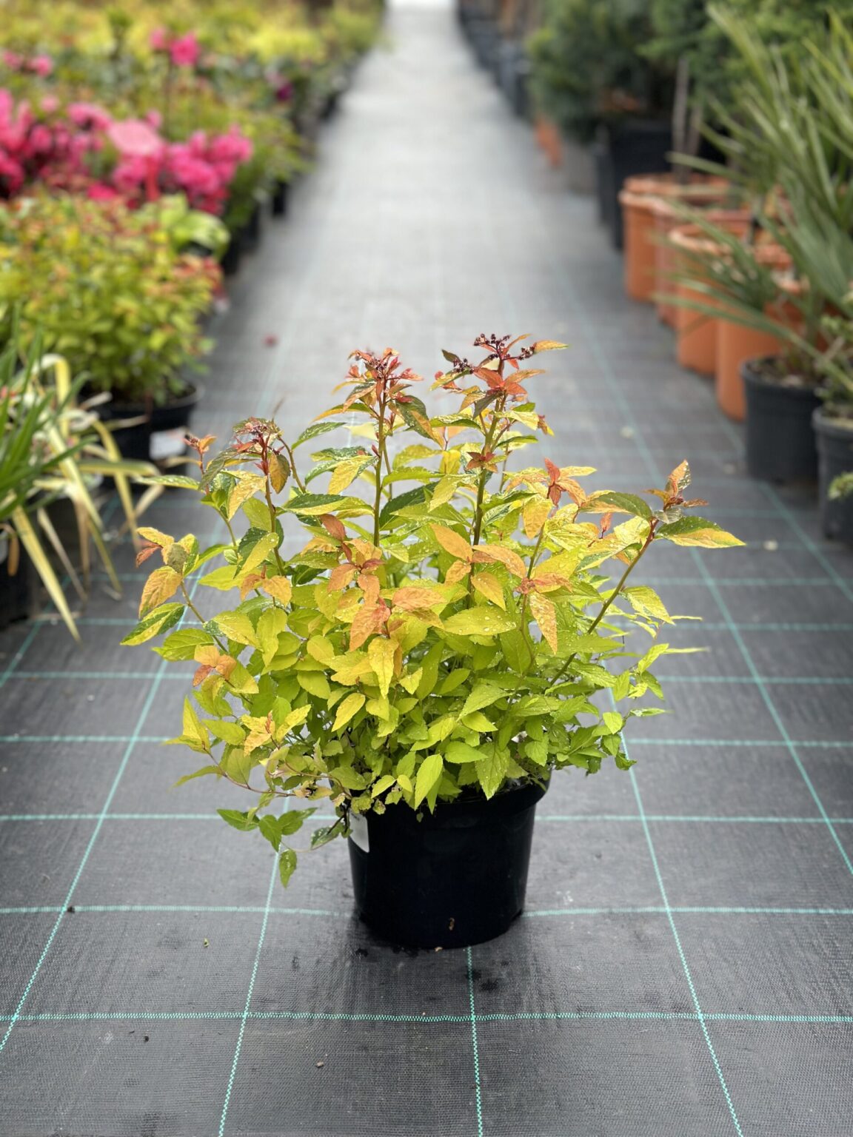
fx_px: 1577
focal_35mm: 48
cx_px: 426
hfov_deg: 30.3
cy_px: 568
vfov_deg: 39.7
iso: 80
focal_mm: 6.86
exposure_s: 1/953
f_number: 1.78
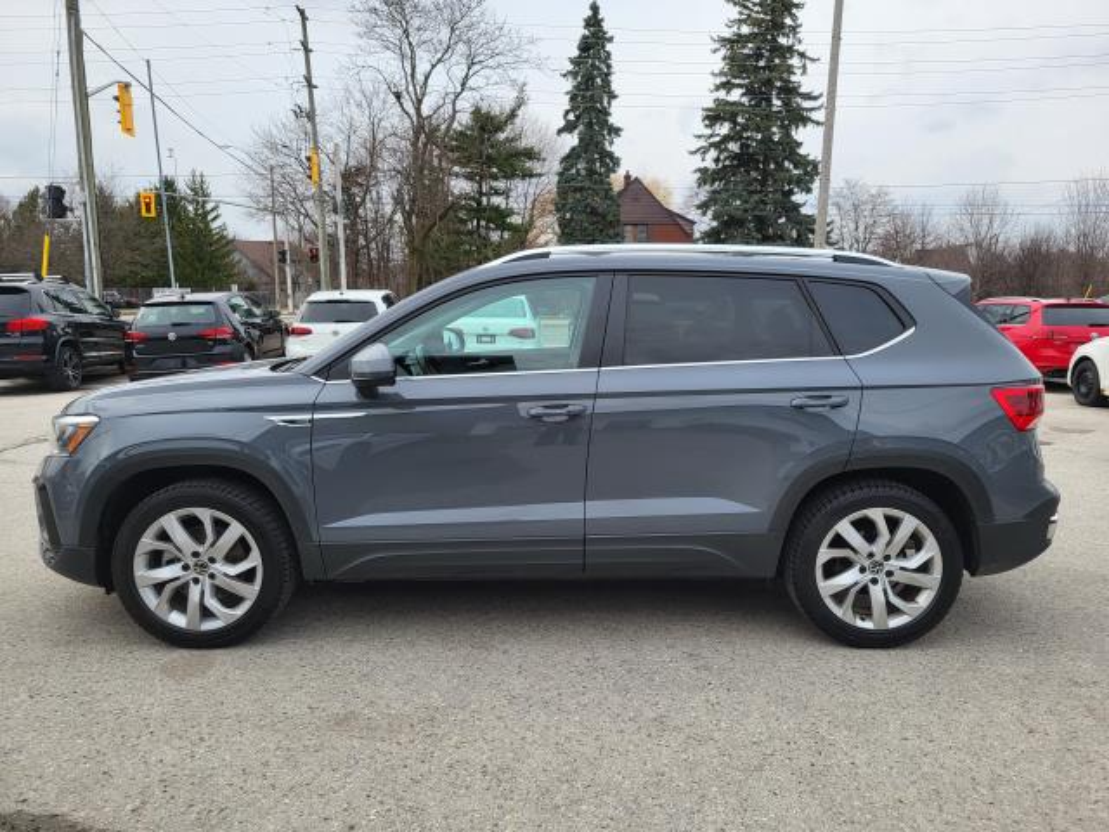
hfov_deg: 67.3
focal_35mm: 26
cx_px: 554
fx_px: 833
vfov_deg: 53.1
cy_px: 416
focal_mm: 5.4
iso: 40
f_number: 1.8
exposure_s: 1/1148
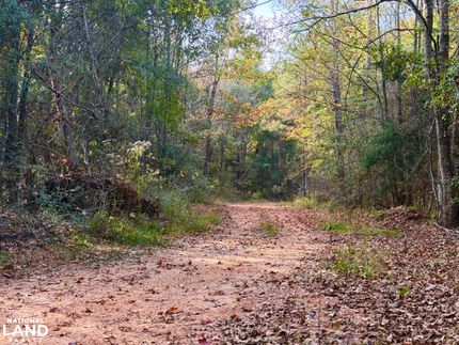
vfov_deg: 30.3
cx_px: 230
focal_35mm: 48
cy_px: 172
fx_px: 637
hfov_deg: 39.6
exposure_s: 1/239
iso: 64
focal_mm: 6.76
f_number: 1.78
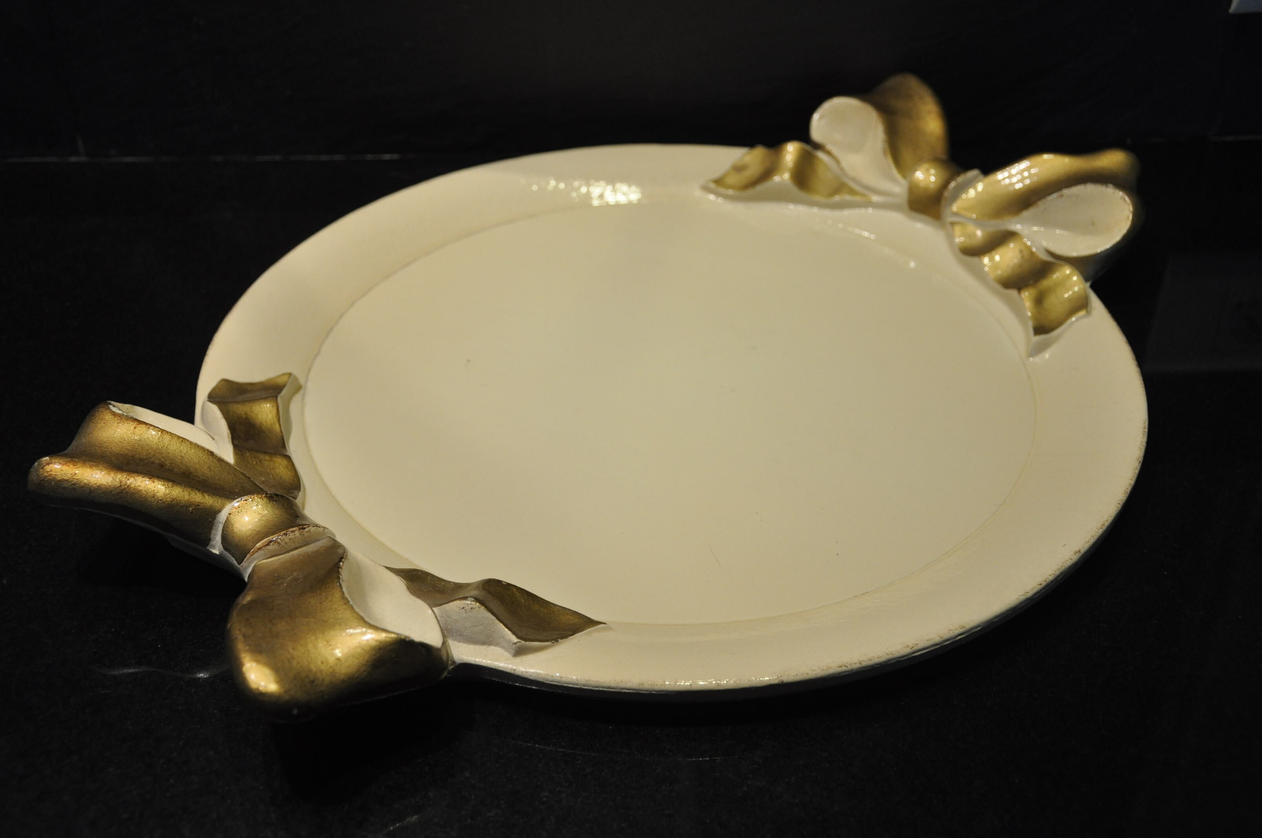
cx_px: 631
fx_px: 1576
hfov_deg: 43.7
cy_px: 419
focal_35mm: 45
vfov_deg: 29.8
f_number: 4.2
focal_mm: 30
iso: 800
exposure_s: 1/60
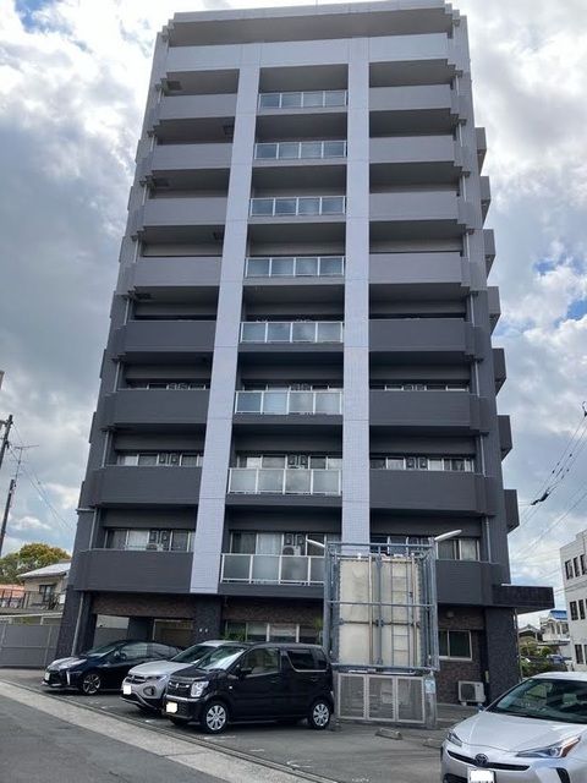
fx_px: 633
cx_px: 294
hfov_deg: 49.7
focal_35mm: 28
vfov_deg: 63.4
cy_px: 392
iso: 32
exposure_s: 1/1245
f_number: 1.8
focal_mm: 3.99
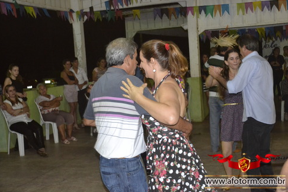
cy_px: 95
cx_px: 144
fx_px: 428
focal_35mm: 54
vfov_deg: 25.3
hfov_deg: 37.2
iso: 3200
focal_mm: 35
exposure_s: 1/60
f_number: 4.2
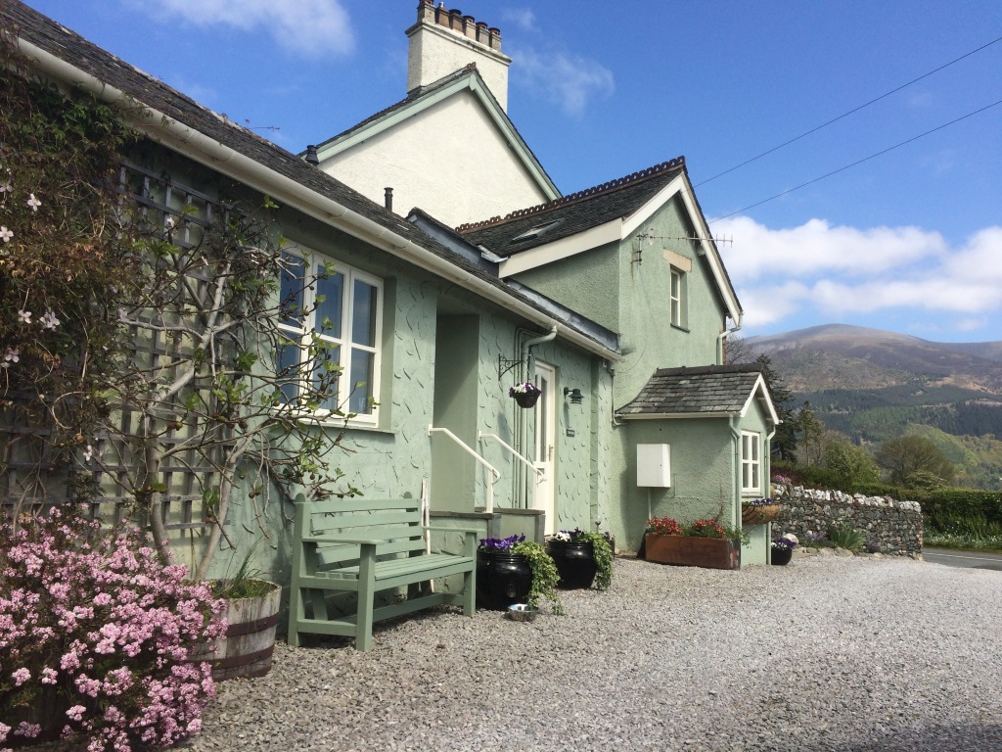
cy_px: 376
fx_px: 839
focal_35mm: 29
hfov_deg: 61.7
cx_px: 501
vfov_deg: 48.2
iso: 32
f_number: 2.2
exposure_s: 1/1709
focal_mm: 4.15
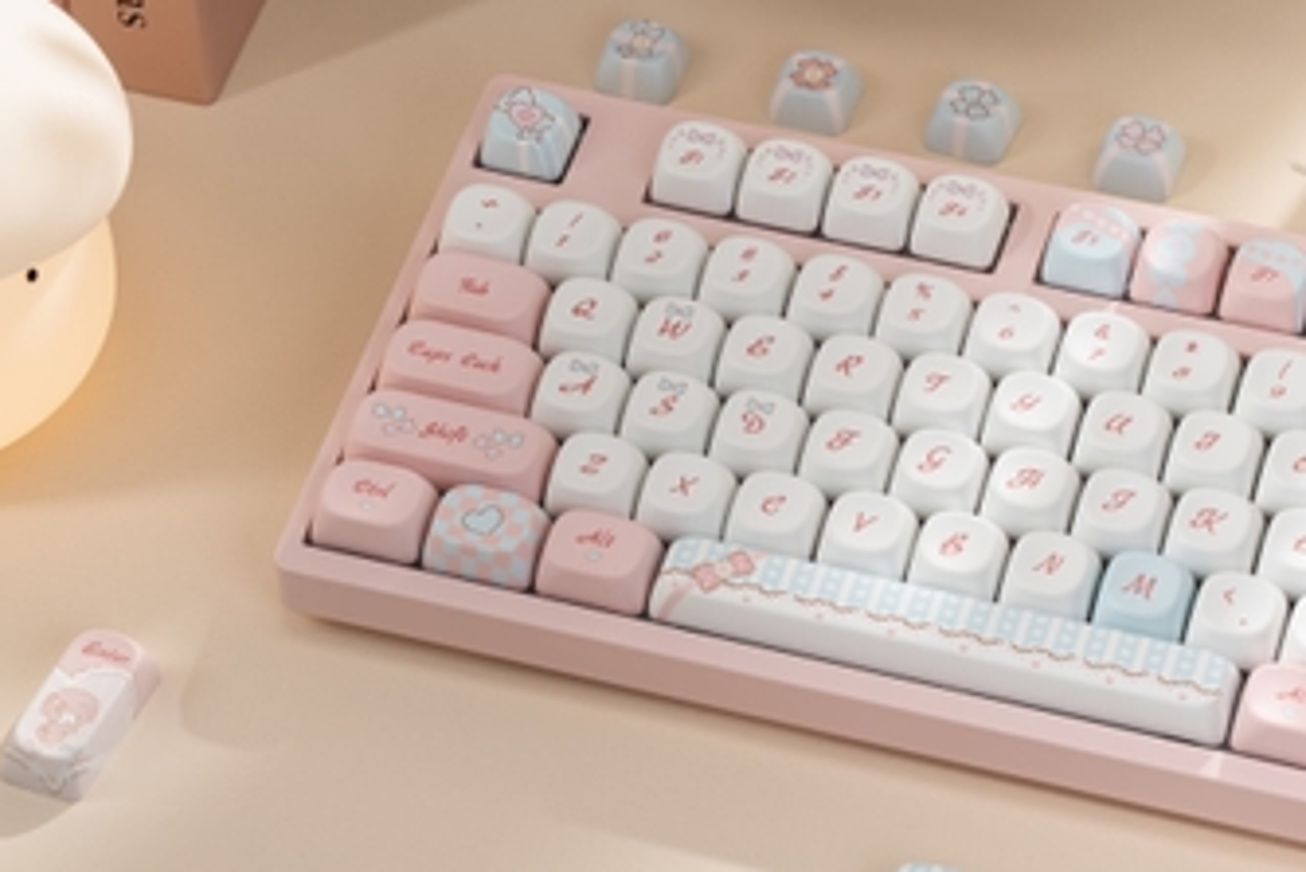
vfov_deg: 9.1
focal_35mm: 151
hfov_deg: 13.6
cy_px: 411
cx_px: 872
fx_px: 5480
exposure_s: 1/160
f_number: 8
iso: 640
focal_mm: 70
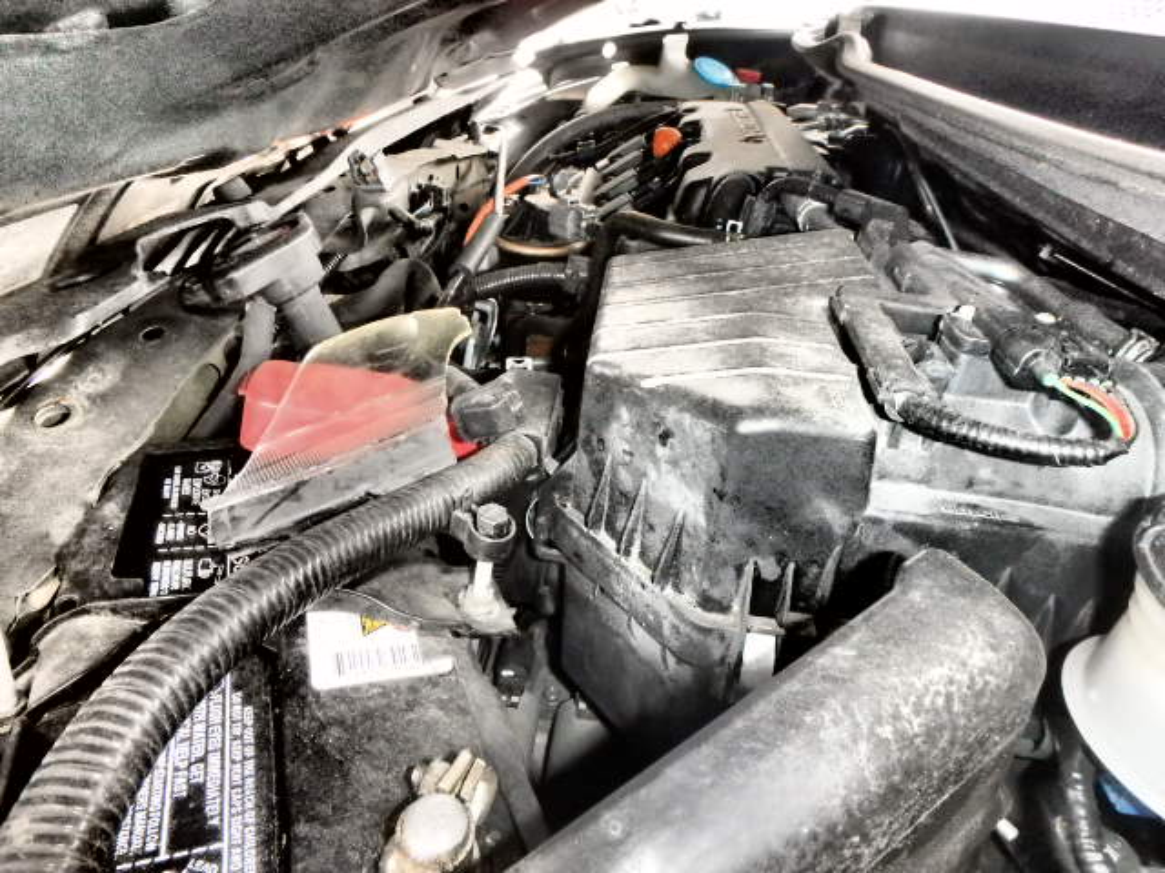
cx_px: 582
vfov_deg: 63.4
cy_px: 436
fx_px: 707
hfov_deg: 79.0
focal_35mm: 21
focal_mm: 3.7
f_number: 6
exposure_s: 1/30
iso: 1600
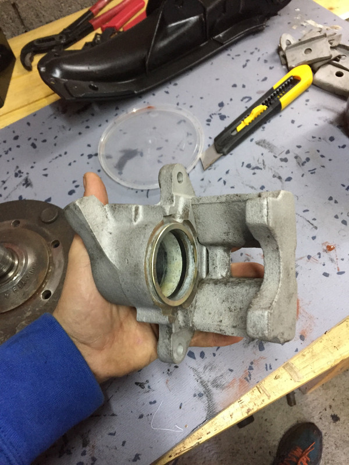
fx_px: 390
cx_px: 174
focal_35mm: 29
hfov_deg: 48.2
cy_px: 232
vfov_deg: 61.7
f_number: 2.2
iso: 250
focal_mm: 4.15
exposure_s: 1/25
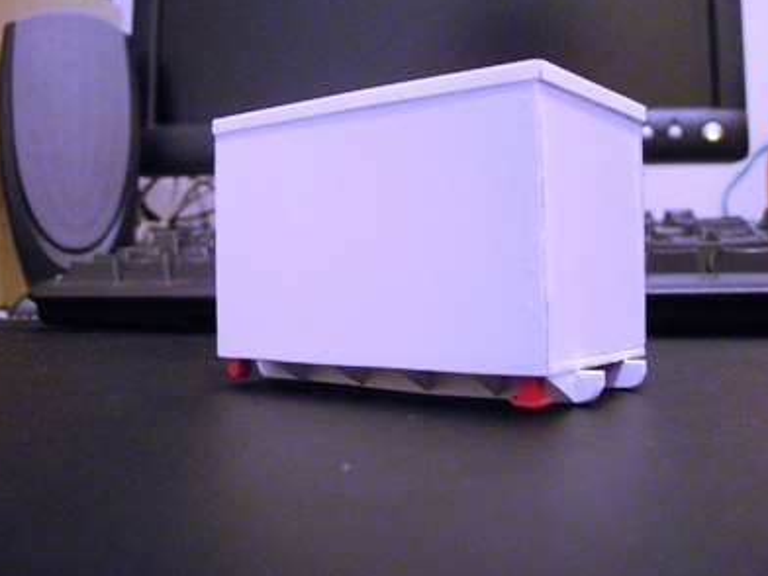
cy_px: 286
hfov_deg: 46.8
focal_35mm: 40
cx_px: 376
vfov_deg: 36.0
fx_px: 887
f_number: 2.8
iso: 508
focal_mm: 5.7
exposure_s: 1/8
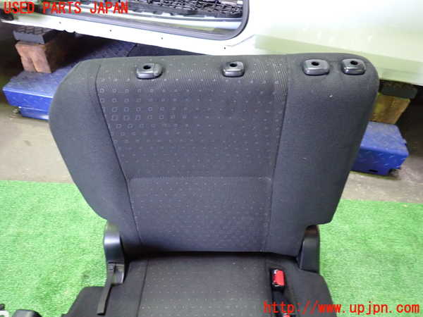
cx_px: 212
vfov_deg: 54.9
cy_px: 158
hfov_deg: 69.4
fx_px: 305
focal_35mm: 25
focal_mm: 4.5
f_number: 2
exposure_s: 1/30
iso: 640
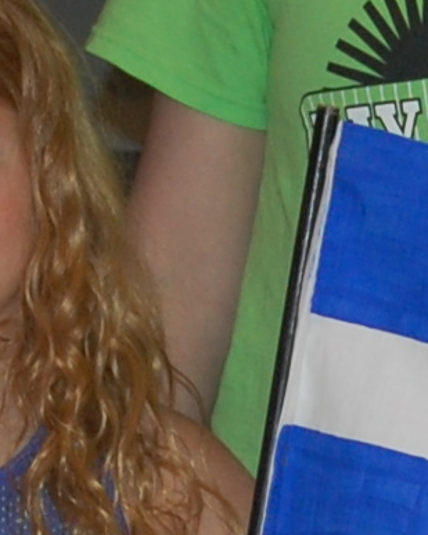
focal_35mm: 416
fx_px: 6584
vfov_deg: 4.6
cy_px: 485
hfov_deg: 3.7
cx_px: 400
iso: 400
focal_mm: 38
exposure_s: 1/60
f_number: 4.8
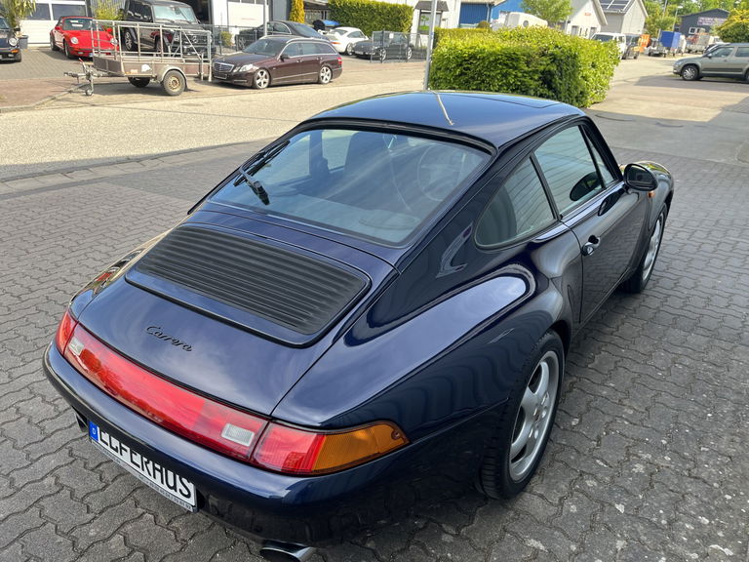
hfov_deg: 67.3
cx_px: 374
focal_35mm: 26
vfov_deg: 53.1
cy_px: 281
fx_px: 563
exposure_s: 1/477
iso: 50
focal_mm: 5.1
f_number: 1.6
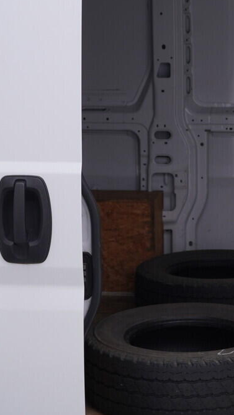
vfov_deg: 26.2
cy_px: 189
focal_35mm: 81
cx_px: 256
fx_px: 893
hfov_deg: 14.6
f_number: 4
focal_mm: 24
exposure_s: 1/80
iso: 125
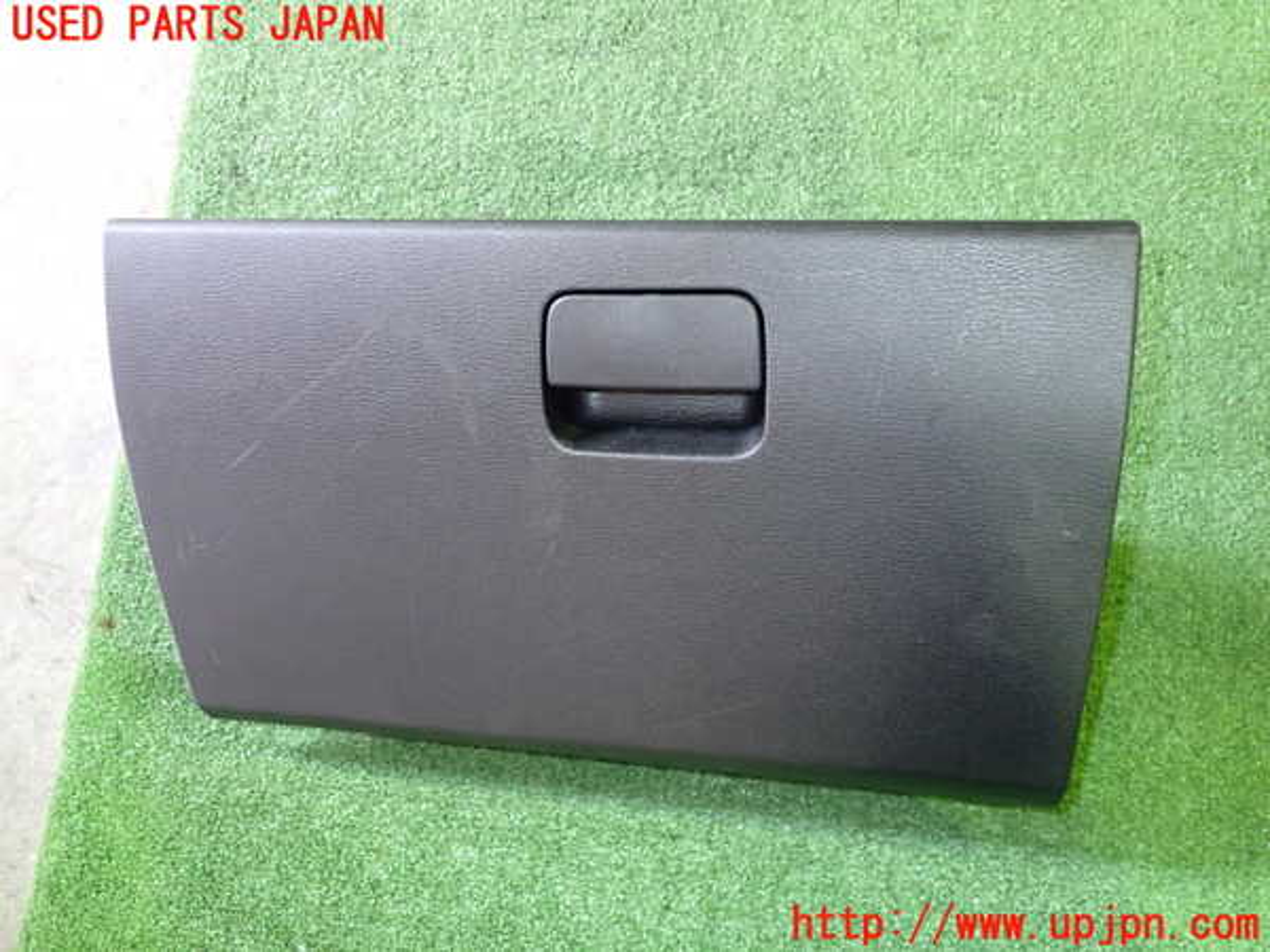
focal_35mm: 30
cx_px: 635
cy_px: 476
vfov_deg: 46.8
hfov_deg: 60.0
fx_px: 1101
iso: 800
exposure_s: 1/25
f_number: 2.3
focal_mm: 5.4
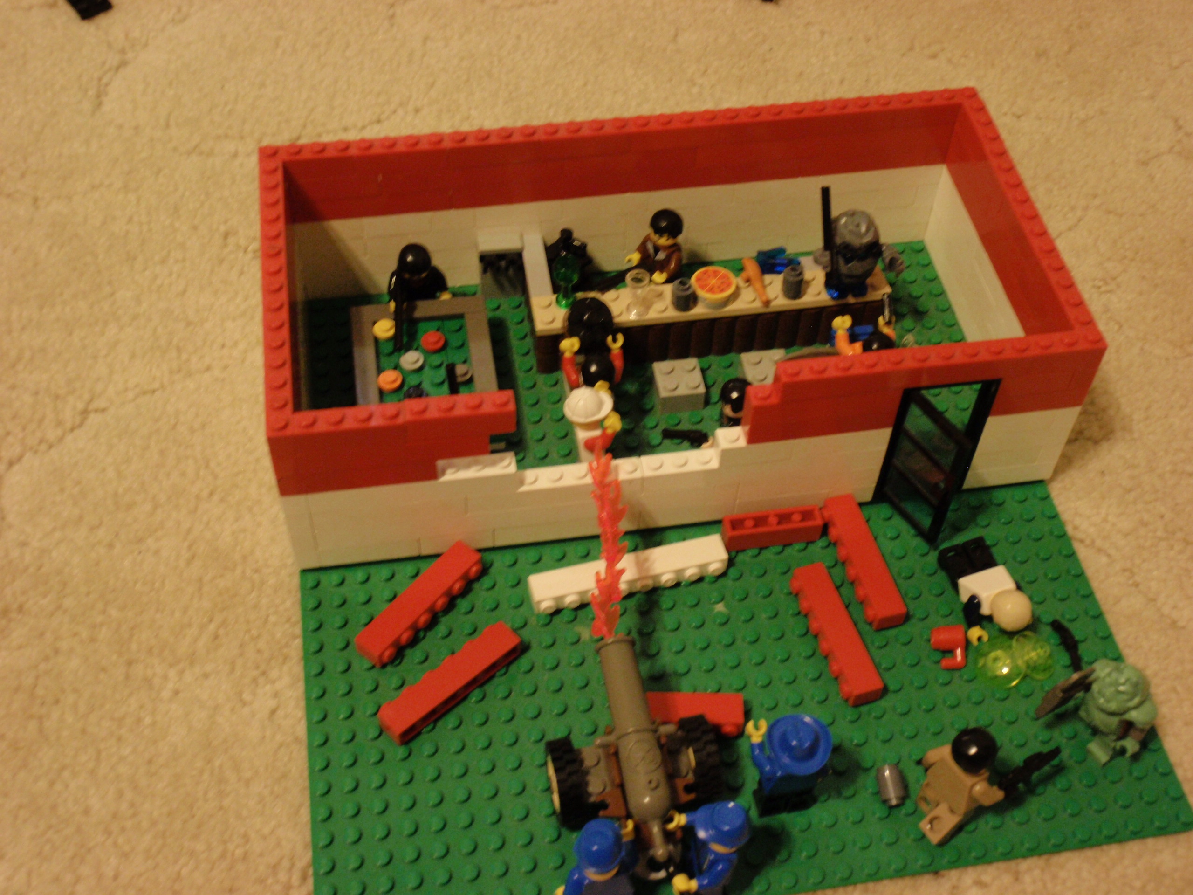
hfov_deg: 46.8
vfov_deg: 36.0
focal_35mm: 40
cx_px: 596
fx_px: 1379
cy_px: 448
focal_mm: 7.25
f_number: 3.9
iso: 200
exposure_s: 1/6
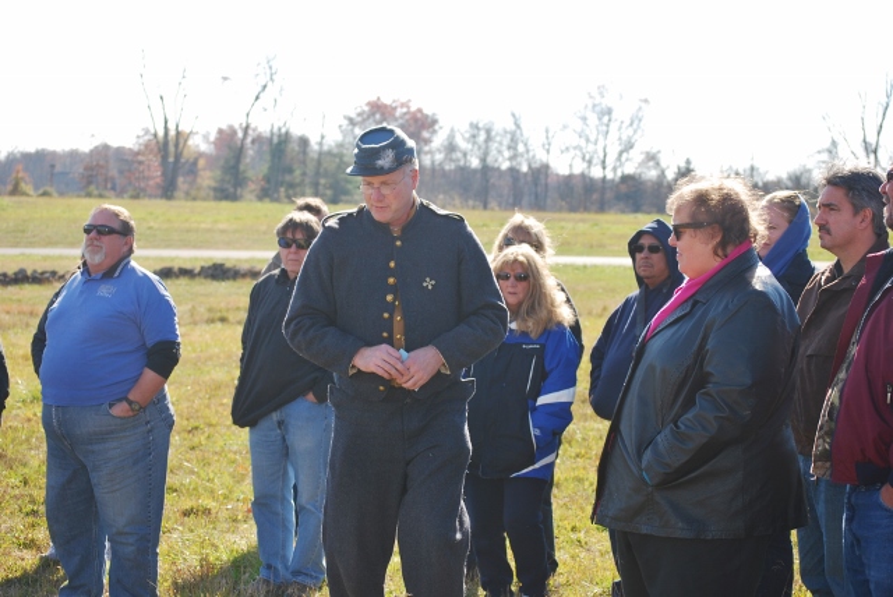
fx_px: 2048
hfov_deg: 24.6
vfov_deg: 16.6
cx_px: 446
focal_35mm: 82
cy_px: 298
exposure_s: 1/200
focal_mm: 55
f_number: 5
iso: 100
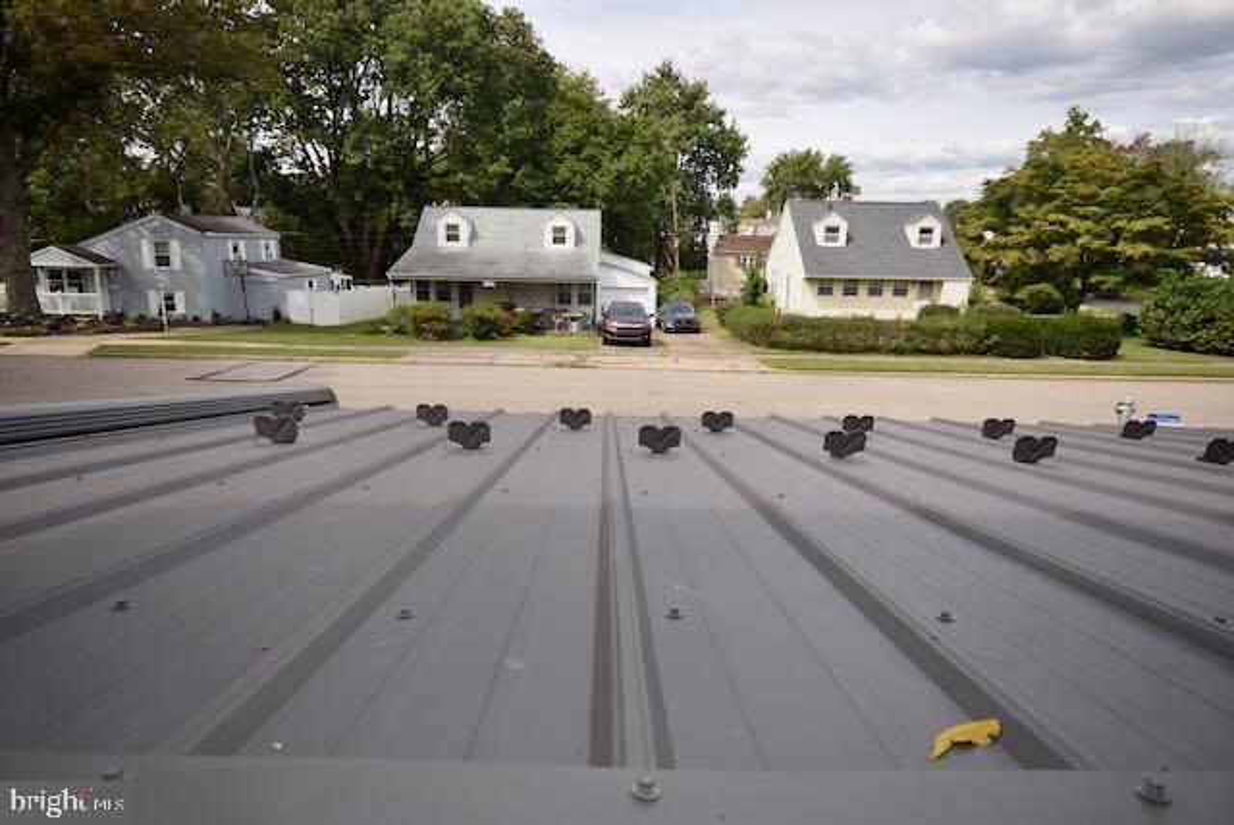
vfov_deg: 59.6
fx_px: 720
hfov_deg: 81.2
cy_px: 412
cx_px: 617
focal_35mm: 21
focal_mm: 14
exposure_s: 1/200
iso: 100
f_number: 8
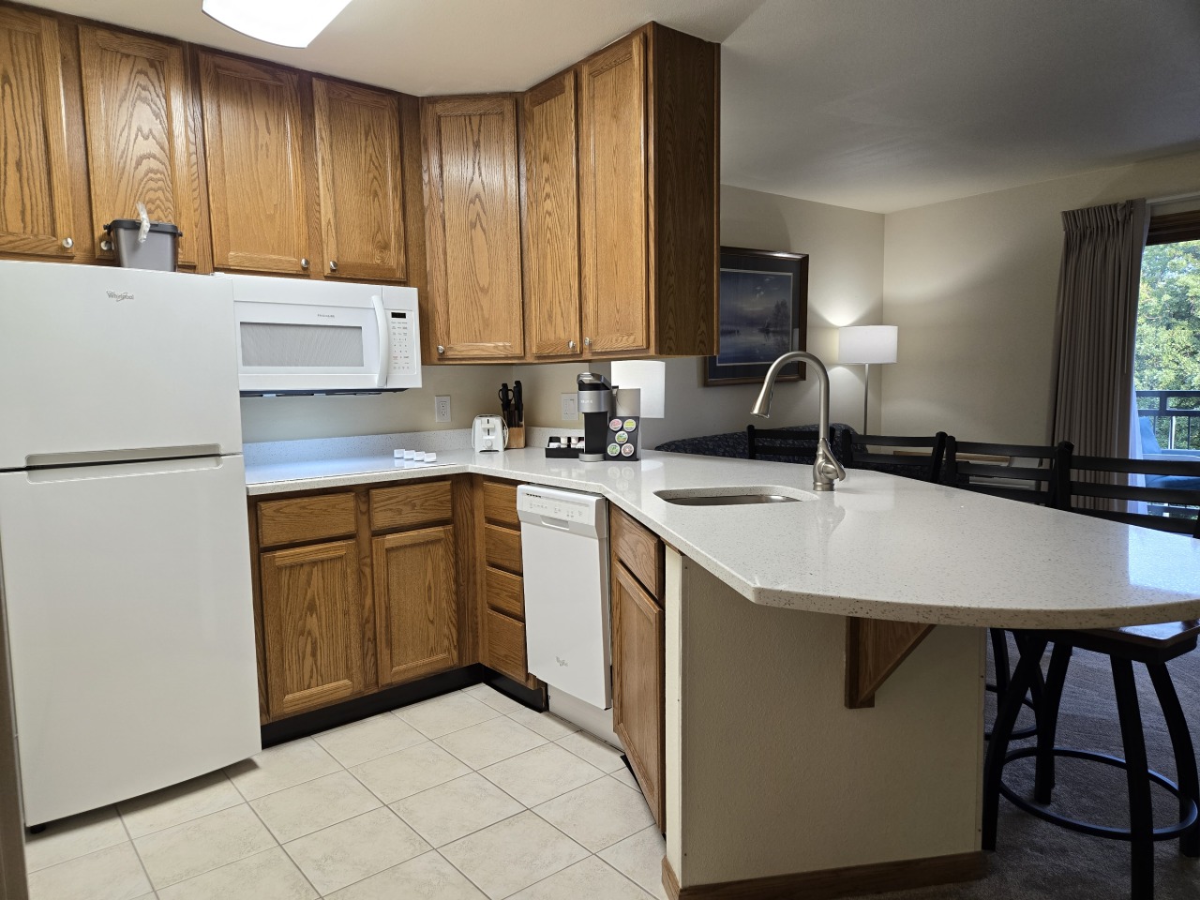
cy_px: 450
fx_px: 797
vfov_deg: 58.9
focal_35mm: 23
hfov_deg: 73.9
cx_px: 600
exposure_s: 1/120
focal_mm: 5.4
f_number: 1.8
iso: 125
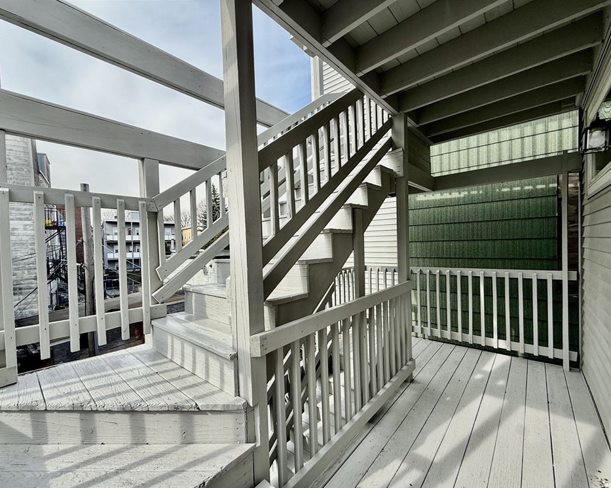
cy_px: 251
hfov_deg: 96.8
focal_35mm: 15
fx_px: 271
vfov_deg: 84.0
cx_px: 311
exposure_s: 1/820
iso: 64
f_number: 2.2
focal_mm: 2.22
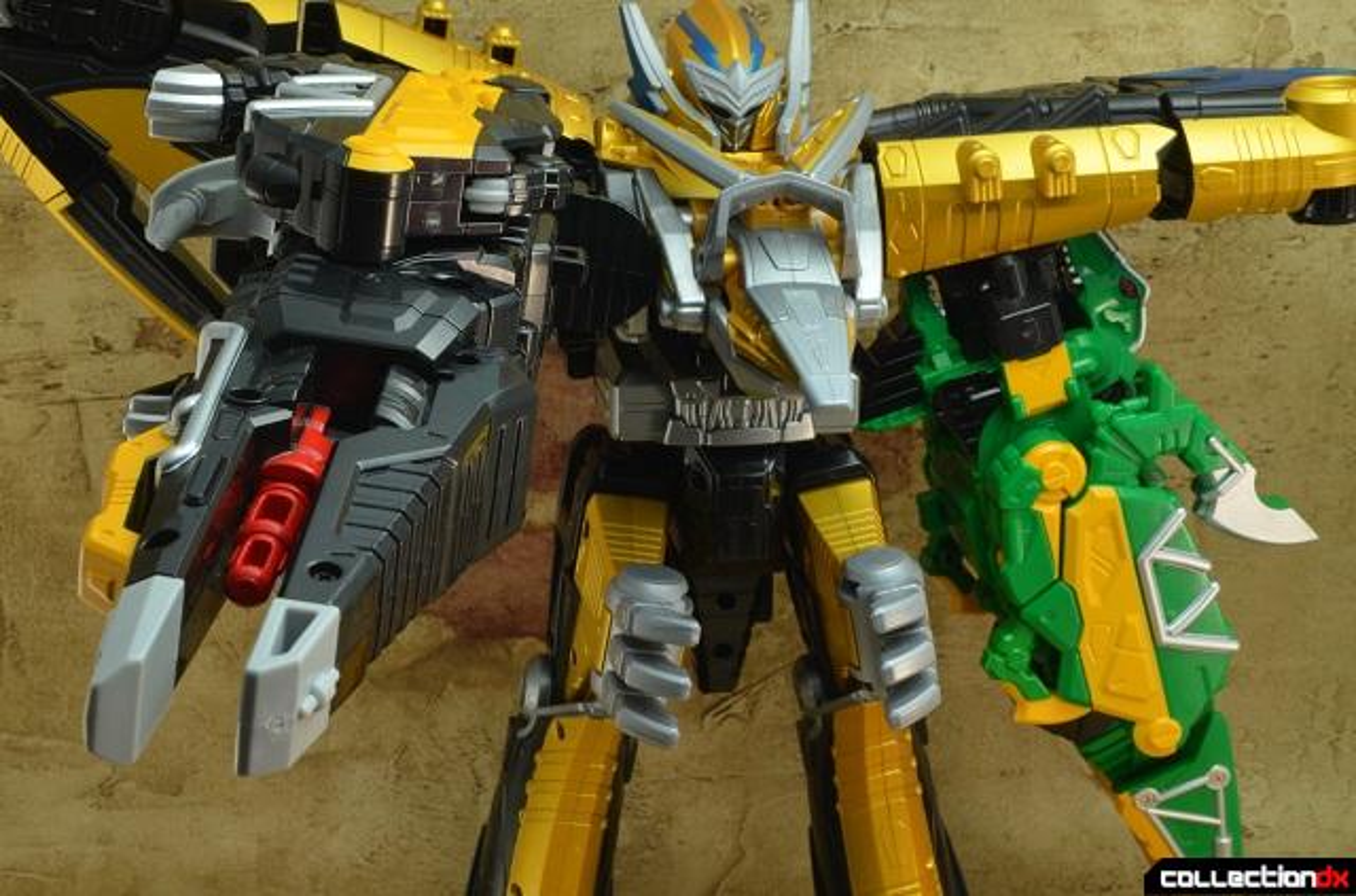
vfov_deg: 23.6
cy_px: 448
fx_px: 2141
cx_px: 678
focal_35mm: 57
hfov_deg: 35.1
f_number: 22
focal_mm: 38
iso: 100
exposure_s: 1/1.3
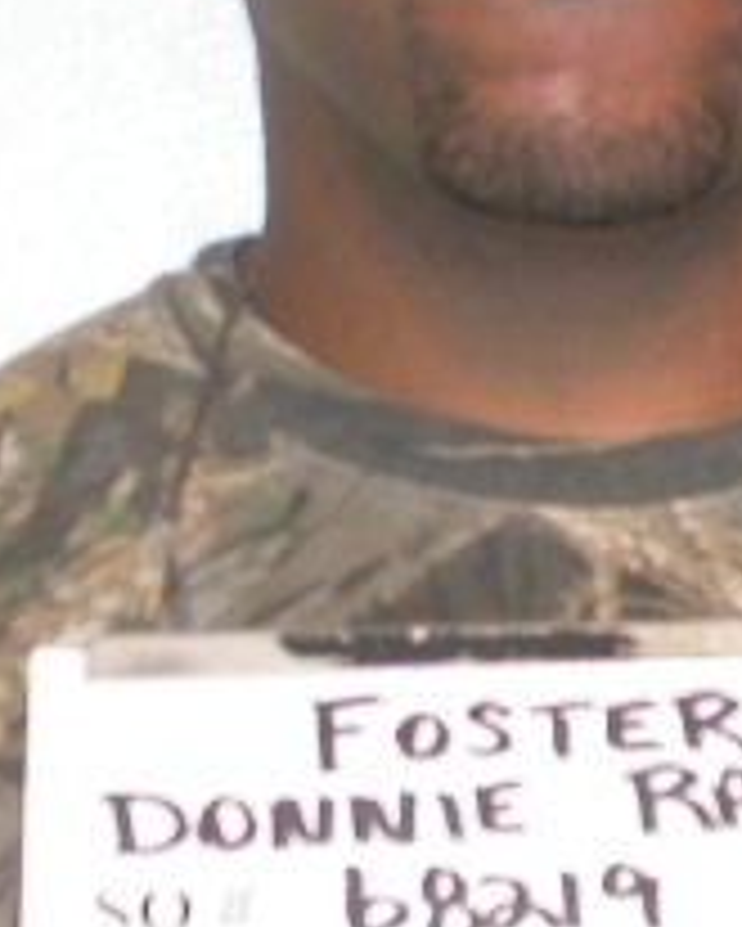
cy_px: 297
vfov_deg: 8.7
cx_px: 414
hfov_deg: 7.0
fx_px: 6062
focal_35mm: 221
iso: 200
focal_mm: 15.1
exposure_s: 1/60.3
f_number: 3.3
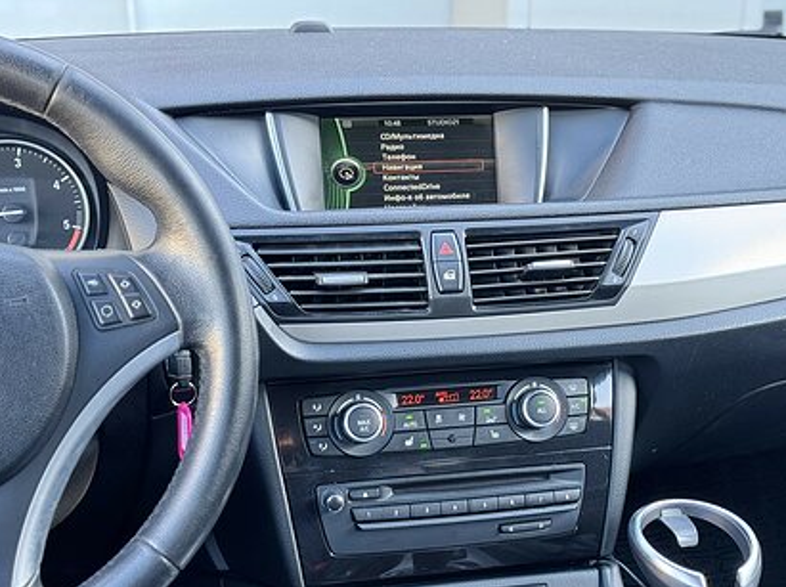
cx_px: 448
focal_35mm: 64
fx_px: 1451
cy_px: 371
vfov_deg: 22.8
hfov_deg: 30.3
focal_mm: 6.76
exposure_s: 1/60
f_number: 1.78
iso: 250
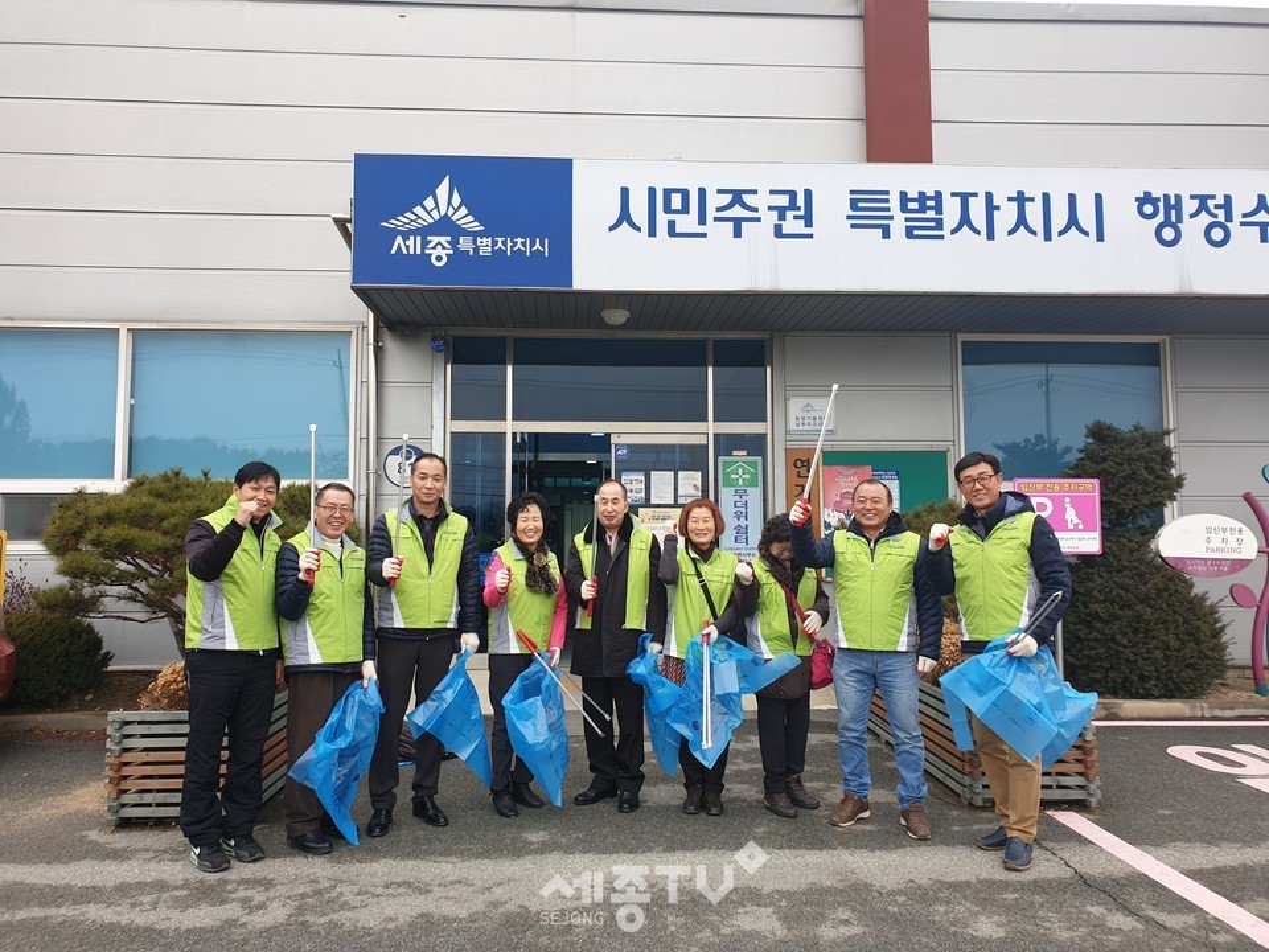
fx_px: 953
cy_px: 476
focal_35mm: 26
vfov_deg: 53.1
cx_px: 634
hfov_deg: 67.3
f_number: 2.4
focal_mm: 4.3
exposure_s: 1/283
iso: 50
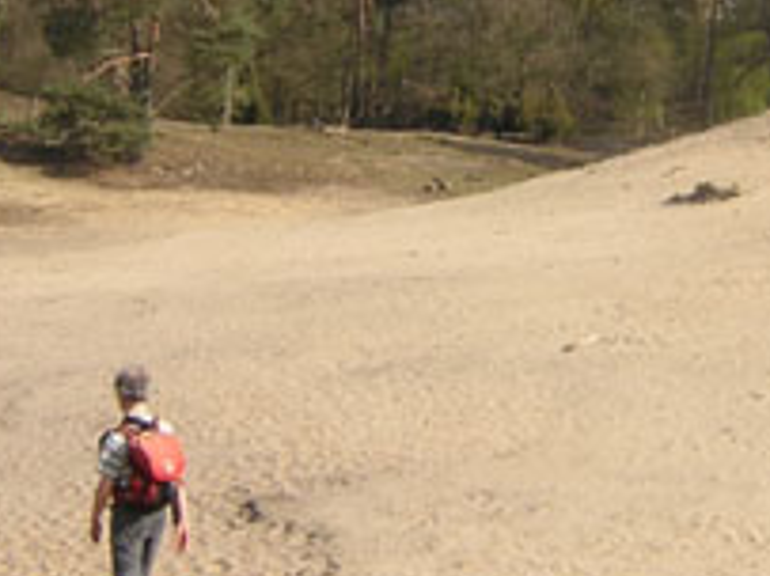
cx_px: 497
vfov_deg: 18.1
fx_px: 1778
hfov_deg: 24.3
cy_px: 61
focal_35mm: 80
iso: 100
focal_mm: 4.7
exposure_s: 1/212
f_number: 5.2
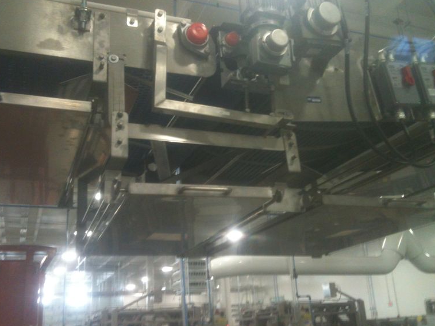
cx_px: 213
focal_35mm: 37
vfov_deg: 38.7
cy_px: 166
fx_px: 465
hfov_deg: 50.1
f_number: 2.8
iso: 125
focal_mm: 3.85
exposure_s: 1/15
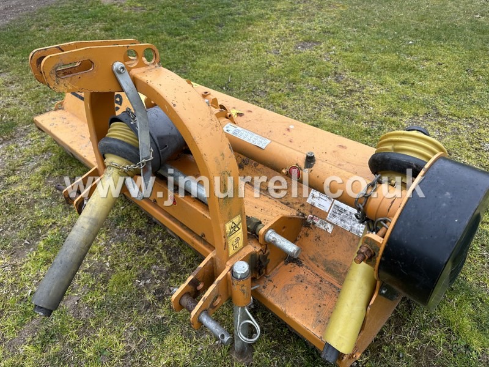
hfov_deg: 71.6
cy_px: 184
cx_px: 244
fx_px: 339
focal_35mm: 24
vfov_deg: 56.8
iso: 80
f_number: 1.78
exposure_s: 1/121
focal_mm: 6.86
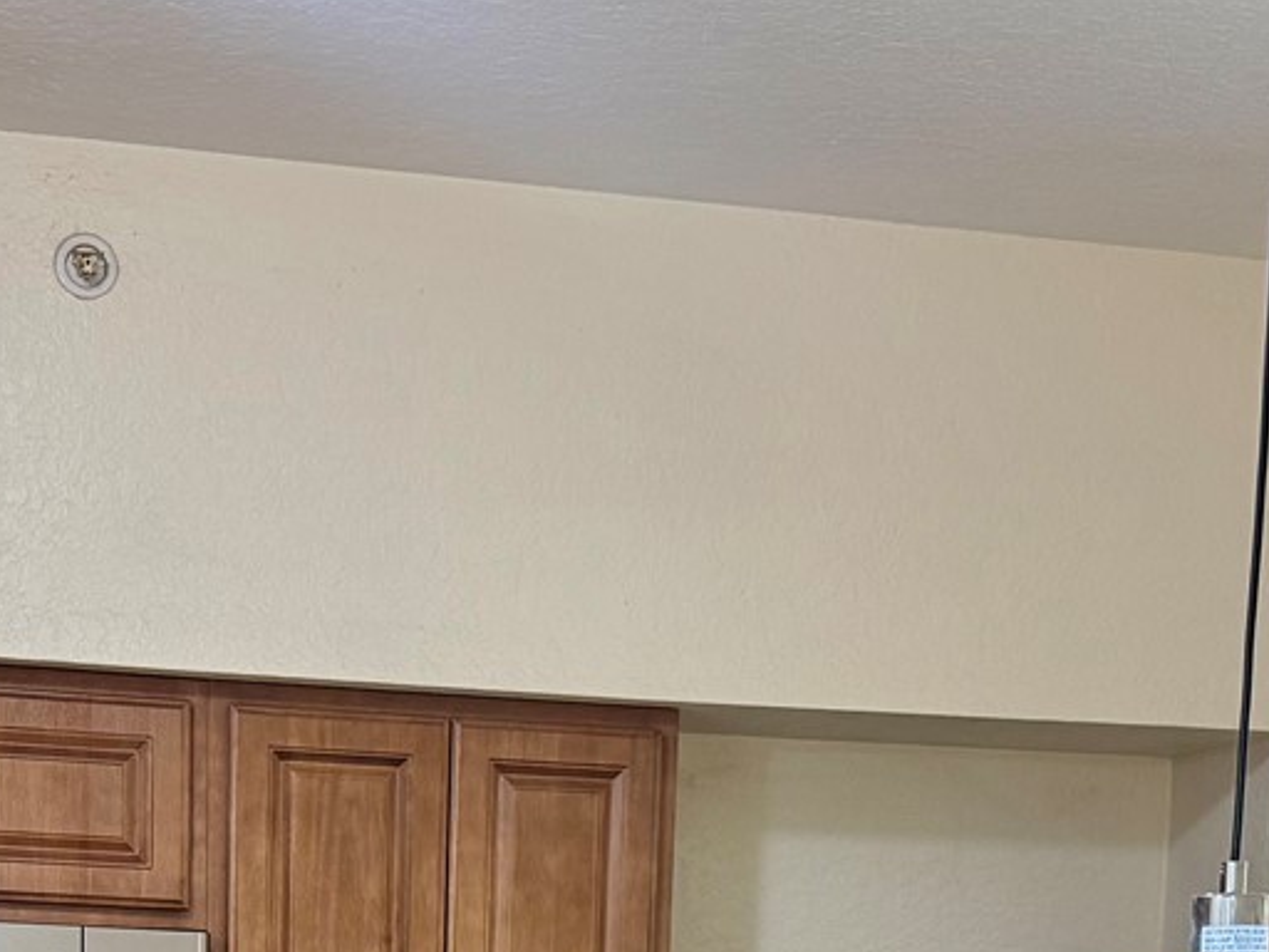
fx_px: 2749
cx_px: 523
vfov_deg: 17.7
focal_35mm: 75
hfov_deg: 26.0
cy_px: 1396
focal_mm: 6.76
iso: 200
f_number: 1.78
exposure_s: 1/60
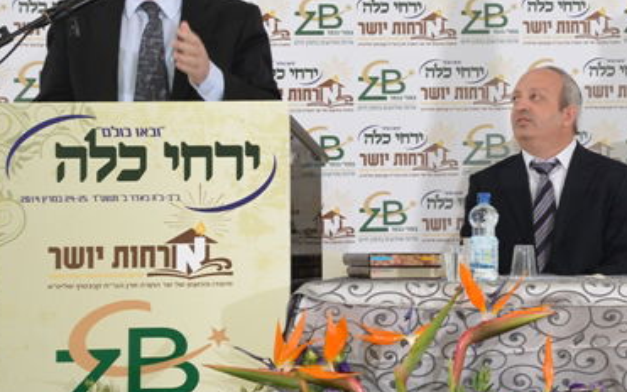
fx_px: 1948
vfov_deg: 11.5
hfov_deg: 17.7
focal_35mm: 114
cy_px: 164
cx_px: 669
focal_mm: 46
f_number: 5
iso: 1000
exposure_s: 1/125
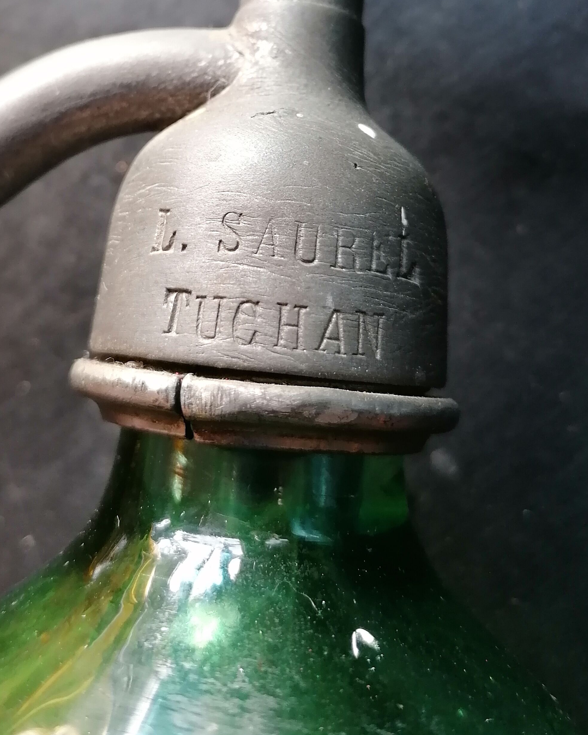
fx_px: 936
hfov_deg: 34.8
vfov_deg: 41.3
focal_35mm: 43
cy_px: 159
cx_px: 233
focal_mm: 4.75
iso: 125
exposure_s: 1/33.3
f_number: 1.8
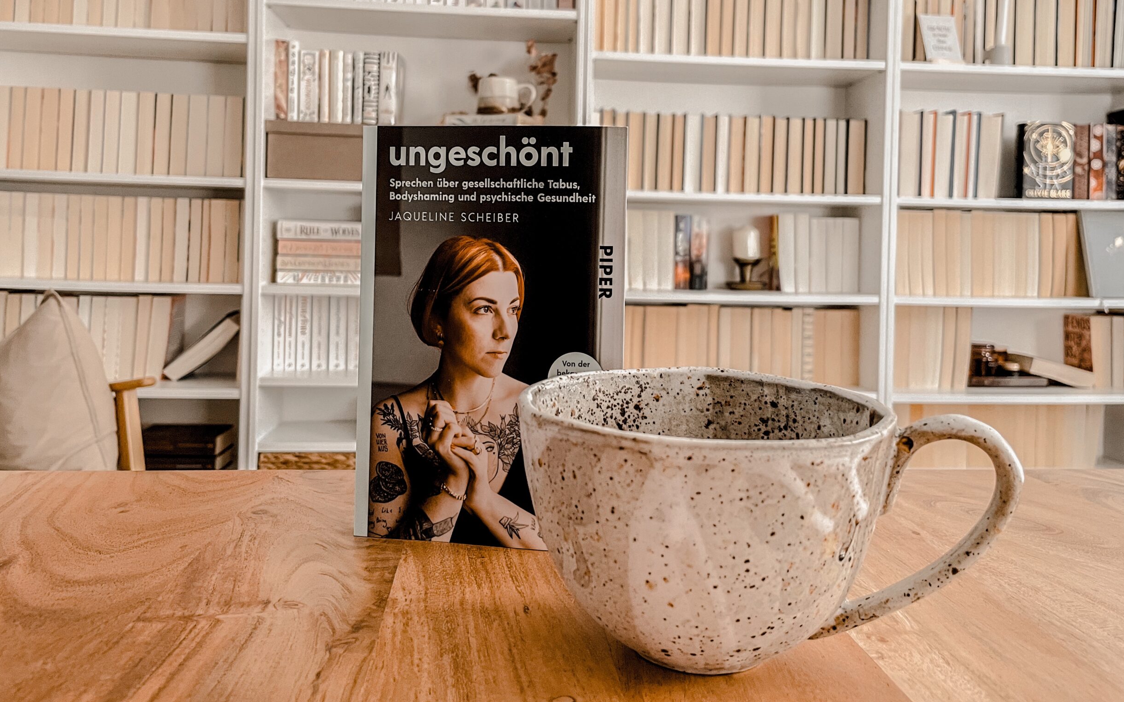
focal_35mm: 29
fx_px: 888
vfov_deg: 42.8
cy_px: 263
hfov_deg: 64.6
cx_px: 583
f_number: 1.6
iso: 125
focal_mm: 4.2
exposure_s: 1/60
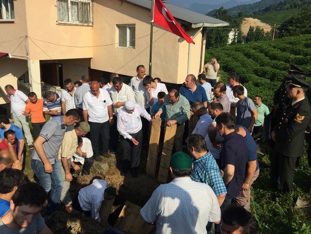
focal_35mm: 30
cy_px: 115
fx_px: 270
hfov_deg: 59.9
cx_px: 151
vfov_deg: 46.8
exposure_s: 1/3300
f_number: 2.2
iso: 32
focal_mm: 4.15
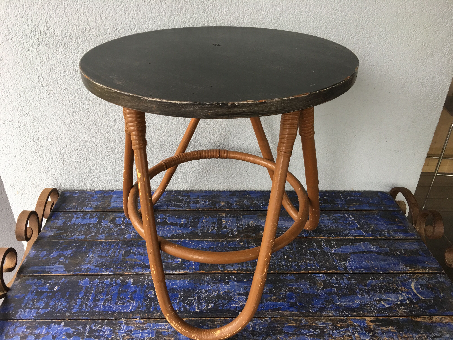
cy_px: 170
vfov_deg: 48.2
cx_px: 226
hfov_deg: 61.7
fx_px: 380
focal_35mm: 29
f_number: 2.2
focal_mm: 4.15
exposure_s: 1/17
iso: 32
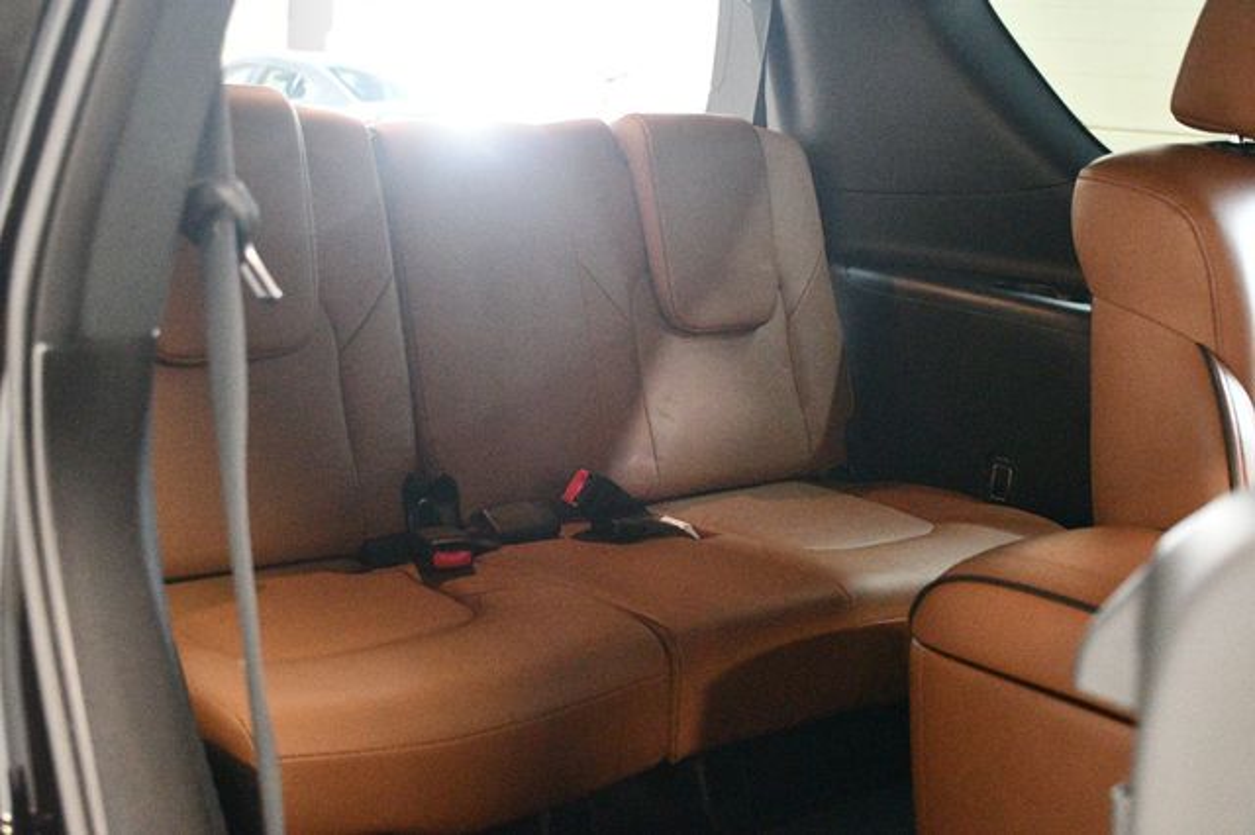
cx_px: 628
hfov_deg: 41.1
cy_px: 418
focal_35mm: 48
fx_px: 1672
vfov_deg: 28.0
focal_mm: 32
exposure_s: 1/60
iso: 12800
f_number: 4
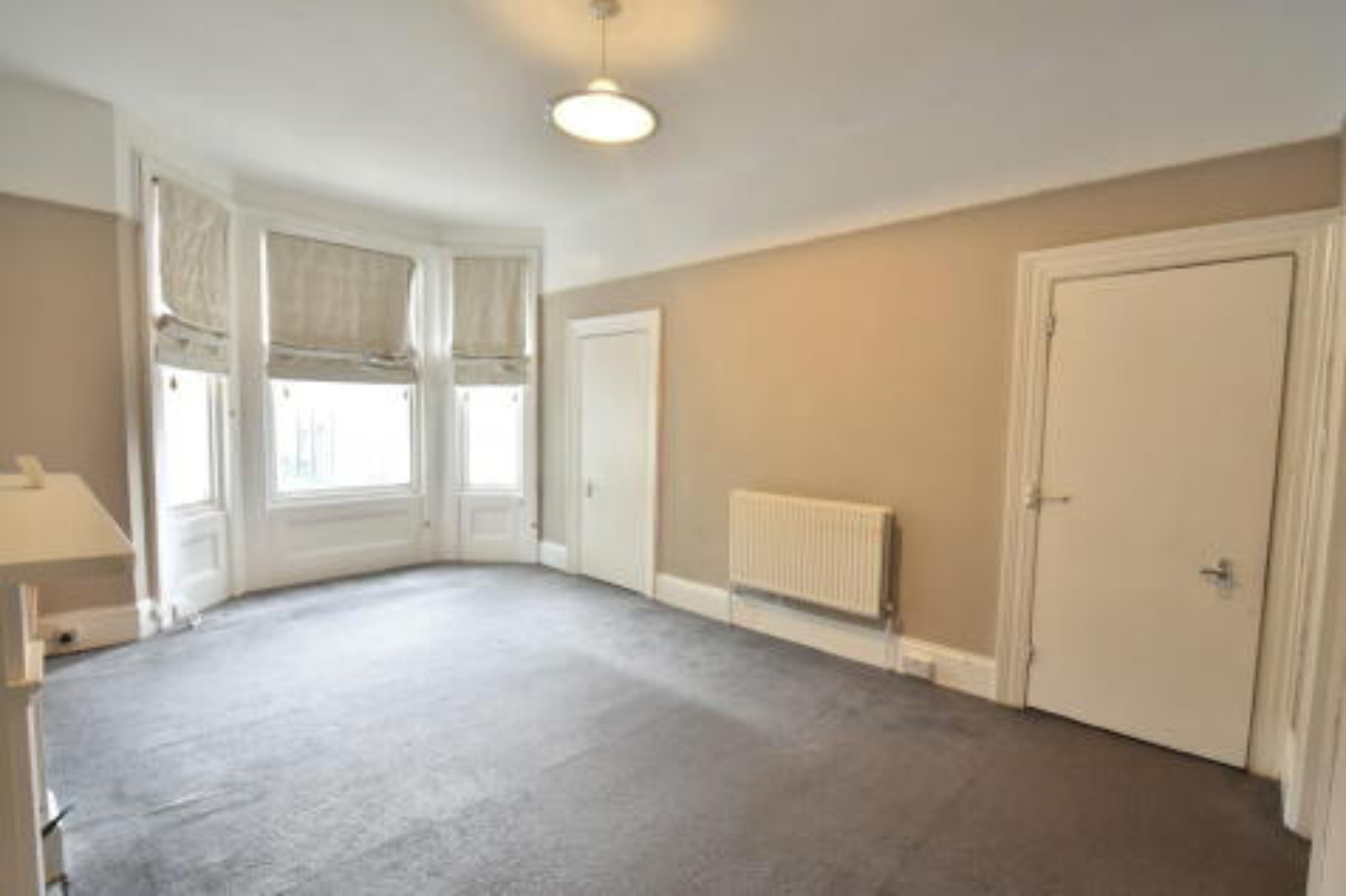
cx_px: 673
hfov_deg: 95.0
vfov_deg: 72.0
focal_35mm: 16
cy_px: 448
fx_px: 617
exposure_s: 1/40
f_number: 3.5
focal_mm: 11
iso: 500
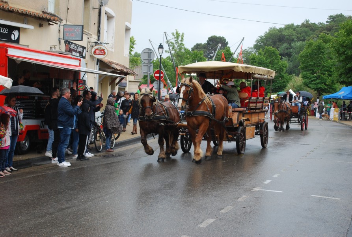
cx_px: 176
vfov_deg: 23.9
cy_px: 118
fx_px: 559
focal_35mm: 57
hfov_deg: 35.0
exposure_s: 1/125
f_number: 5.6
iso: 125
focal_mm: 38
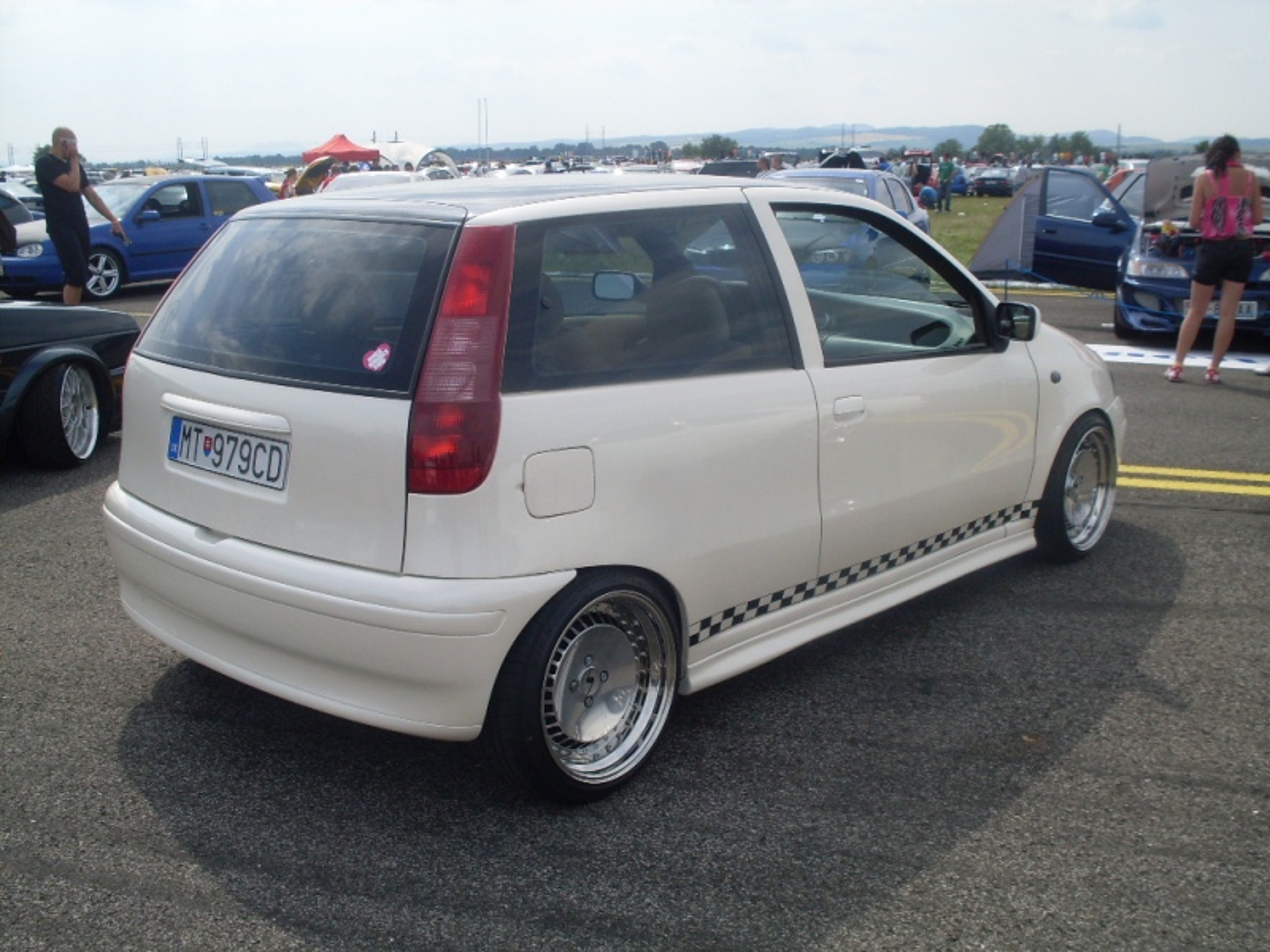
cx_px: 635
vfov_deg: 37.7
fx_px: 1394
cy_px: 476
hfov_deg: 49.0
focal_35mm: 38
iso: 80
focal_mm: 6.3
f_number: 8.4
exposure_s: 1/250
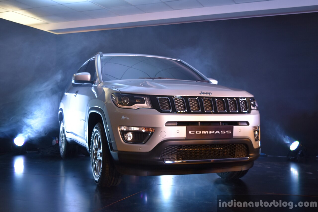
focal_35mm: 45
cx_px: 159
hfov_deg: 43.6
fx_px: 397
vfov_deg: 29.9
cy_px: 106
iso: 400
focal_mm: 30
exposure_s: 1/80
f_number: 4.5
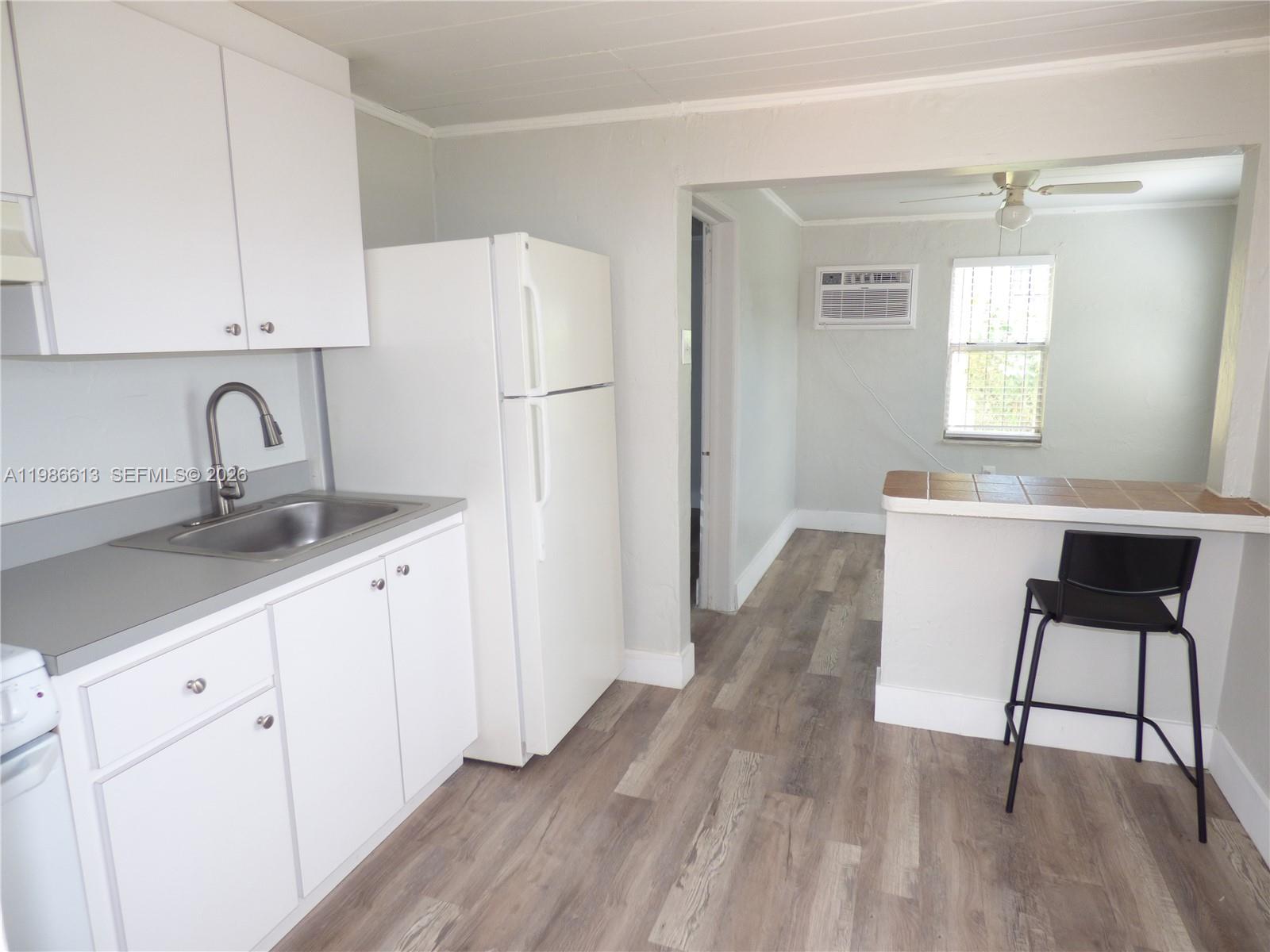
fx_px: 734
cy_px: 476
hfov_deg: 81.7
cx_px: 635
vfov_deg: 66.0
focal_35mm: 20
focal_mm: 3.58
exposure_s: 1/60
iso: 100
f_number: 2.8
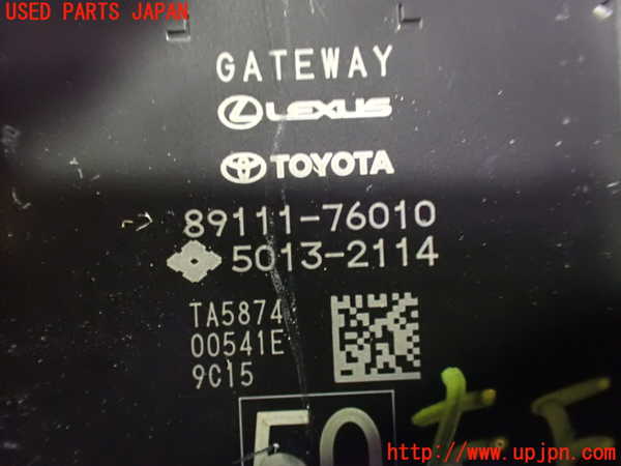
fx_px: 682
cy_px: 233
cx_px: 310
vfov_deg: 37.7
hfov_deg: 49.0
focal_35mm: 38
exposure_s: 1/10
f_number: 2.7
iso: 1600
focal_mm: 6.83
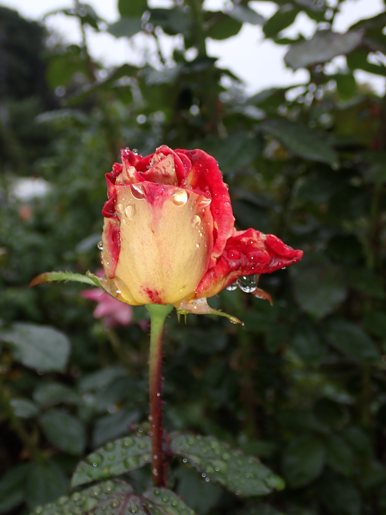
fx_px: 654
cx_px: 193
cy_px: 258
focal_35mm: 44
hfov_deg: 32.9
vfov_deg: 42.9
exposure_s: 1/40
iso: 100
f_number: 9
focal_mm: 7.84
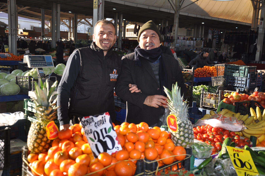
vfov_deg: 29.8
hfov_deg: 43.7
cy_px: 88
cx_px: 132
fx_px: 331
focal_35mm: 45
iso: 200
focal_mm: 30
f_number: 4.2
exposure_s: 1/200
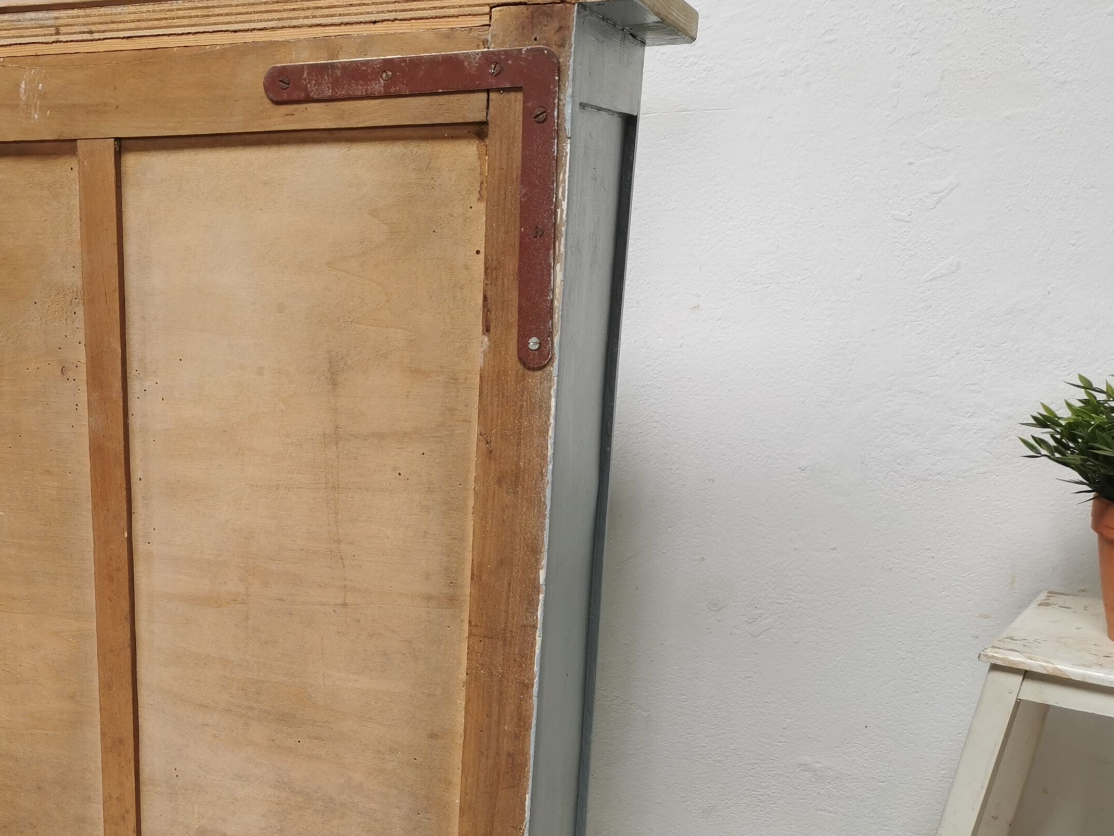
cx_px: 215
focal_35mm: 46
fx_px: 1480
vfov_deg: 30.8
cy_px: 658
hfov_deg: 39.5
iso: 50
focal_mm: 5.58
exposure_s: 1/128
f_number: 1.8
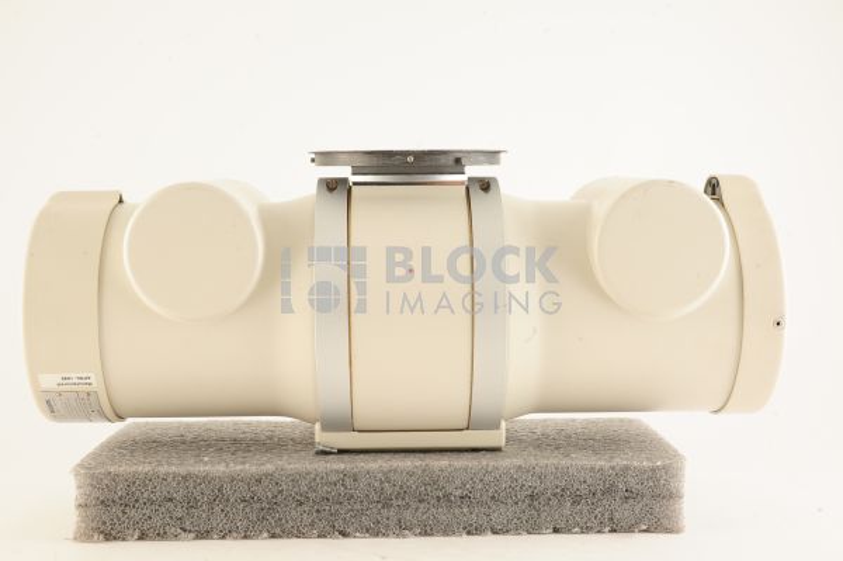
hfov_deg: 39.6
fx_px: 1170
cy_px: 280
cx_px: 422
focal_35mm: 50
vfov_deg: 26.9
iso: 1600
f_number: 13
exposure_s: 1/160
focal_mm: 50
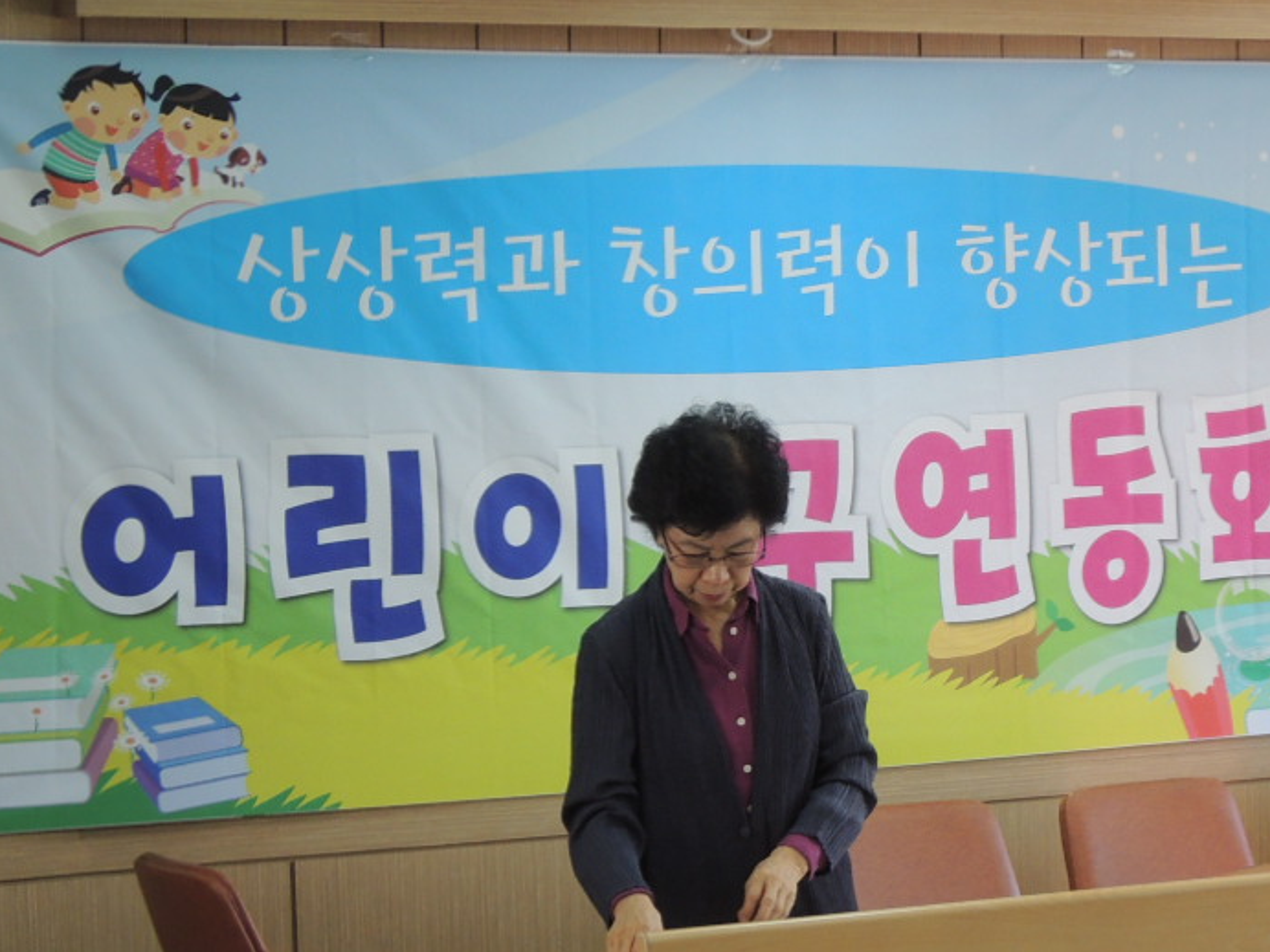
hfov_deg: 18.8
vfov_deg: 14.2
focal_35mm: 104
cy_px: 616
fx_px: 3816
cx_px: 863
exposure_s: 1/50
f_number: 3.5
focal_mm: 8.1
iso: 125
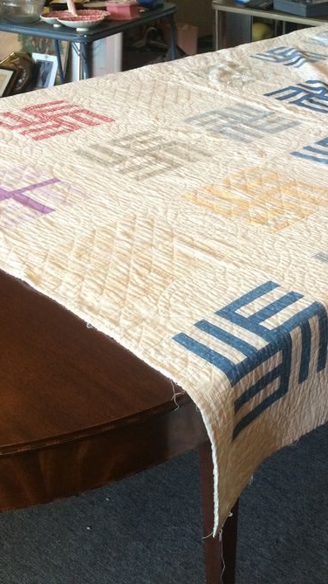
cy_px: 291
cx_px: 263
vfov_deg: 46.4
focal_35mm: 44
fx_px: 681
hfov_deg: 26.6
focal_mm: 4.12
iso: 80
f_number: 2.2
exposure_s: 1/30
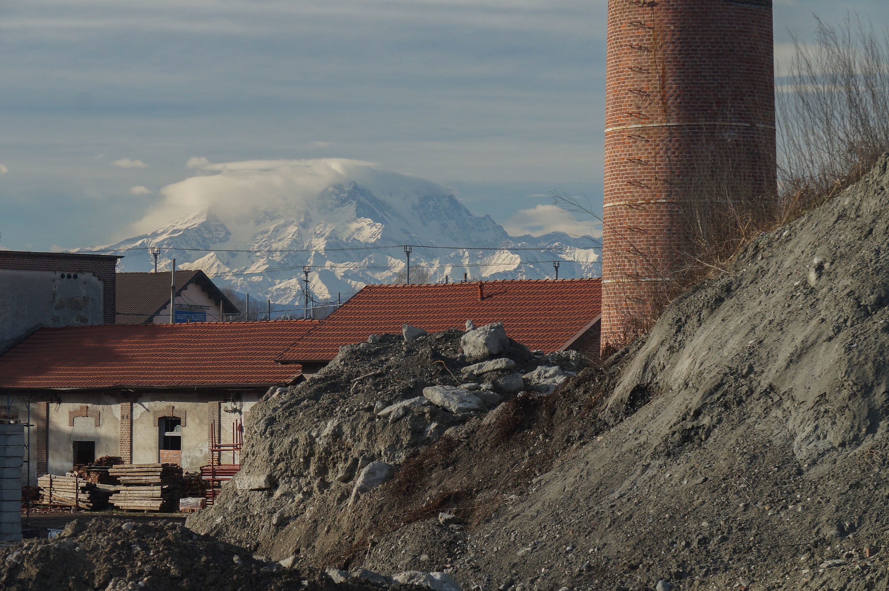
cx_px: 444
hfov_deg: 15.9
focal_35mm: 129
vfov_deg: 10.6
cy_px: 296
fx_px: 3182
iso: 200
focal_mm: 86
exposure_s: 1/200
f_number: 8
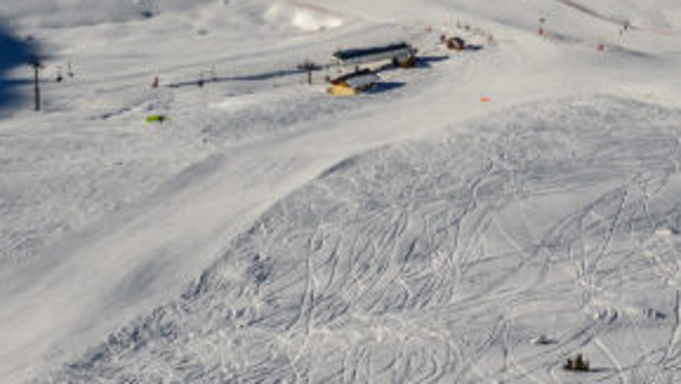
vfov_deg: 13.0
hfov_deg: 21.4
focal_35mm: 89
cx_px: 914
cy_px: -152
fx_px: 1608
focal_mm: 24
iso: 200
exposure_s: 1/500
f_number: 8
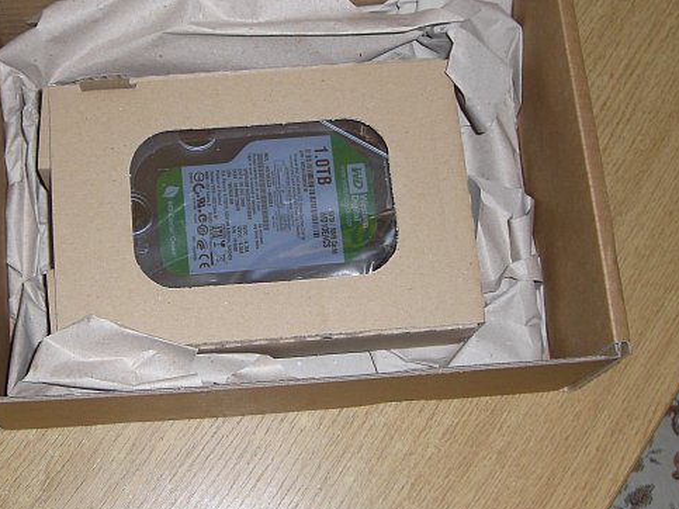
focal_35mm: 63
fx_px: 1235
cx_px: 243
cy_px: 219
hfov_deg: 30.6
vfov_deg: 23.3
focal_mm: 6.2
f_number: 2.7
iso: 100
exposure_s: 1/60
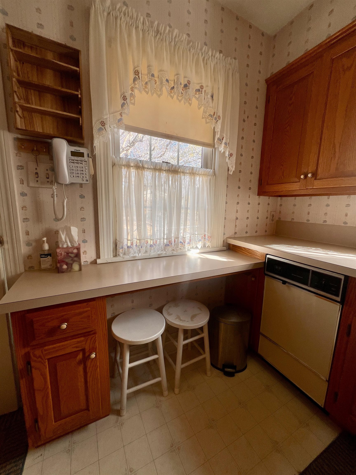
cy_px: 238
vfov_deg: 106.2
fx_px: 178
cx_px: 178
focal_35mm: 13
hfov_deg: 89.9
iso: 32
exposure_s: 1/105
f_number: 1.8
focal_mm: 1.57
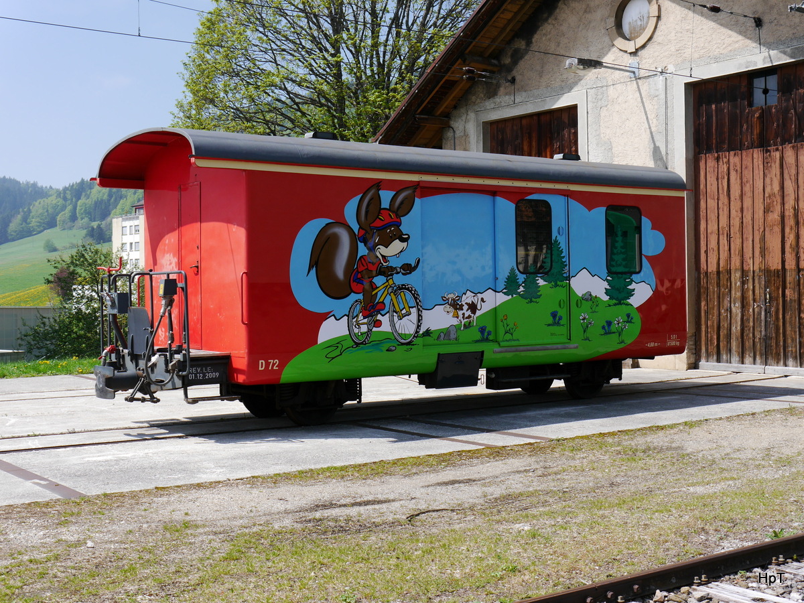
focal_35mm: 48
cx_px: 402
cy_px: 302
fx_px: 1115
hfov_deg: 39.7
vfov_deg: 30.3
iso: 160
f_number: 8
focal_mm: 24
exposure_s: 1/320
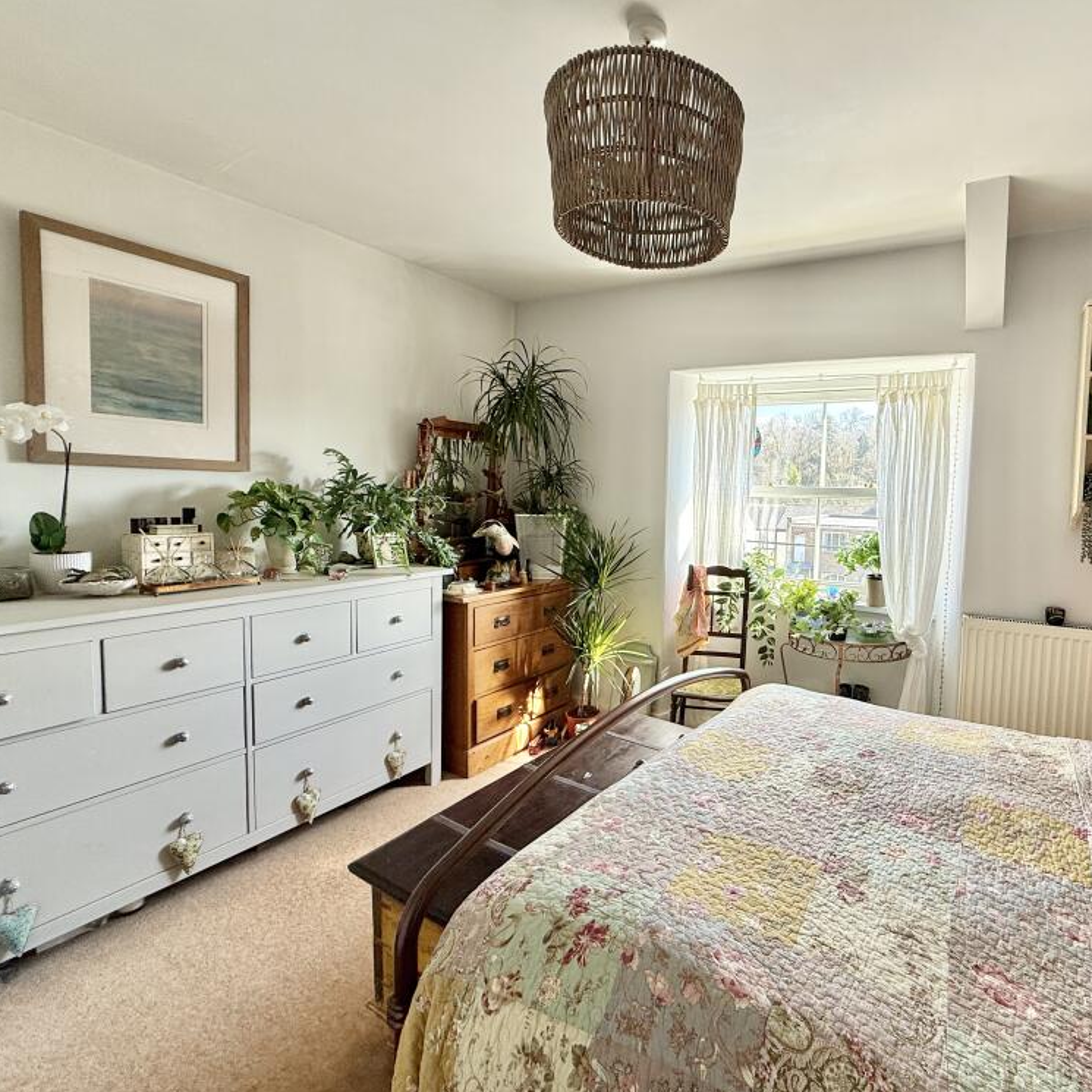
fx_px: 607
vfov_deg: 84.0
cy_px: 536
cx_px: 698
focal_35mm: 17
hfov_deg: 82.0
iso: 80
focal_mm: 2.22
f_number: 2.2
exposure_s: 1/99
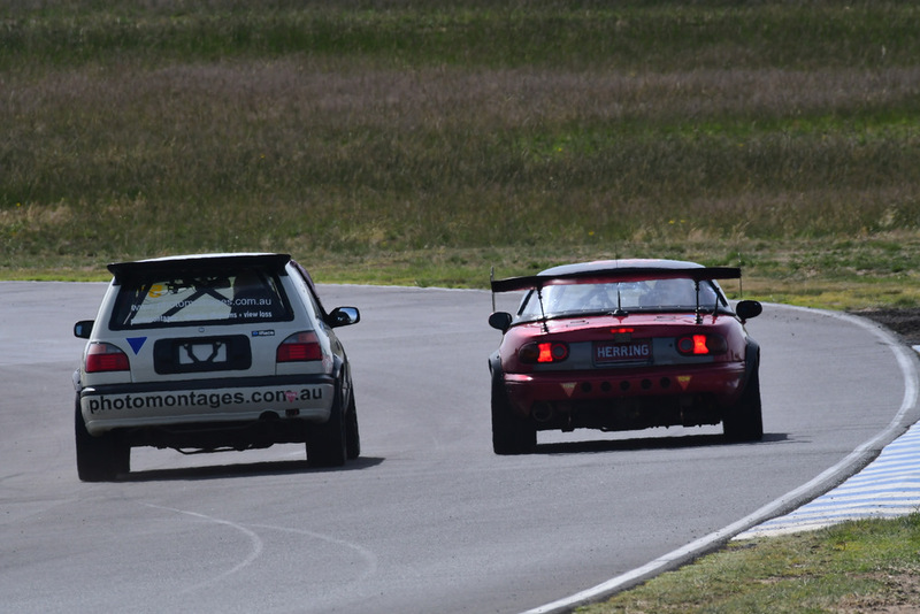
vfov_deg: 1.8
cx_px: 460
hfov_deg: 2.7
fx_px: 19173
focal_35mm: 750
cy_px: 307
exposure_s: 1/640
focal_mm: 500
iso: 320
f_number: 11
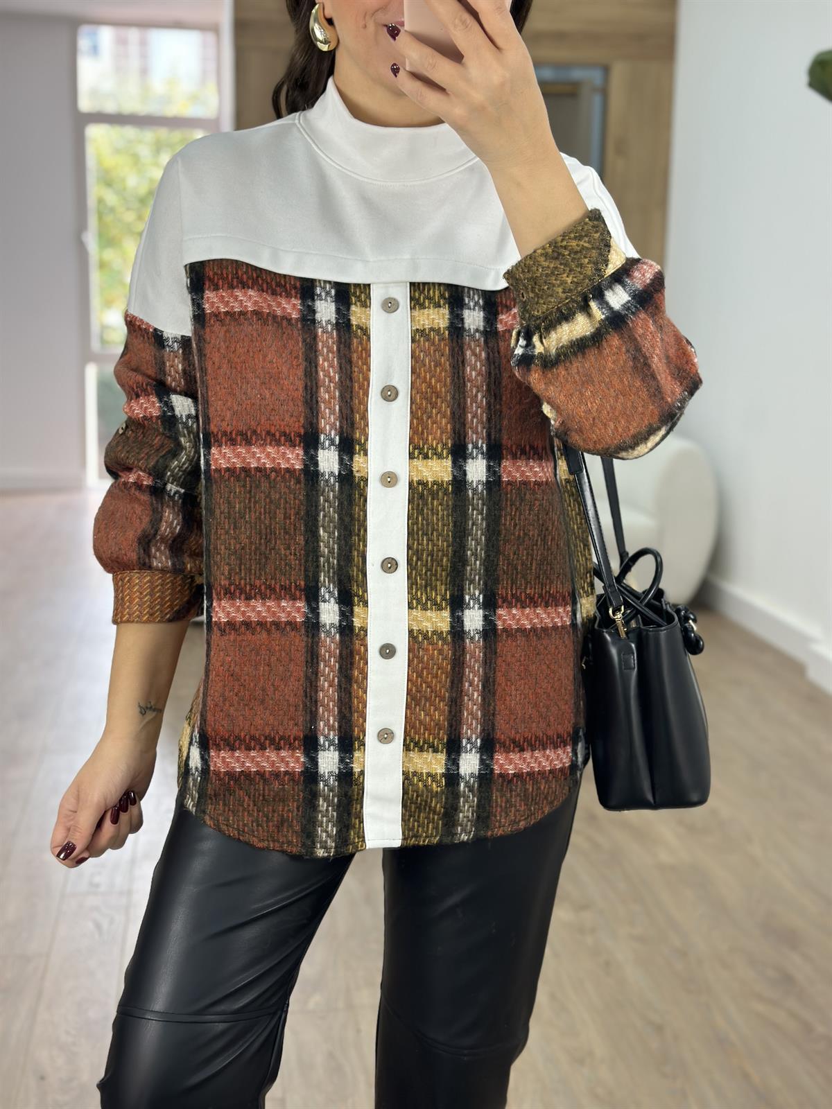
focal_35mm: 48
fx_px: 1538
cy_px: 554
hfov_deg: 30.3
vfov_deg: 39.7
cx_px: 416
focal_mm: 6.86
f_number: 1.78
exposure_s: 1/141
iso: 80
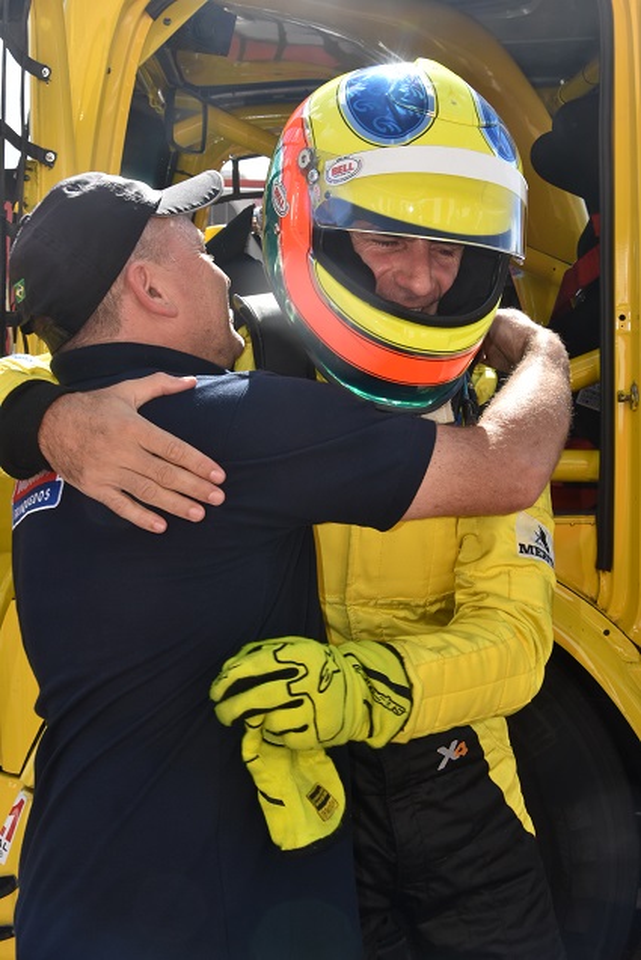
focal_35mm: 57
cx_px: 320
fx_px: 1521
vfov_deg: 35.0
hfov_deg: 23.8
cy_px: 480
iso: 400
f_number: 13
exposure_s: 1/250
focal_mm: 38
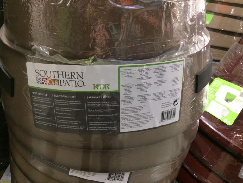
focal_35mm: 29
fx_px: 204
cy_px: 92
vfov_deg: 48.2
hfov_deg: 61.7
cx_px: 122
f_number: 2.2
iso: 250
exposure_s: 1/15
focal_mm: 4.15
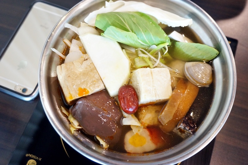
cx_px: 124
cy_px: 82
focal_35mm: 36
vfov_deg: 36.8
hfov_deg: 53.2
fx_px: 248
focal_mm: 24
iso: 2000
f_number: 4.5
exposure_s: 1/60
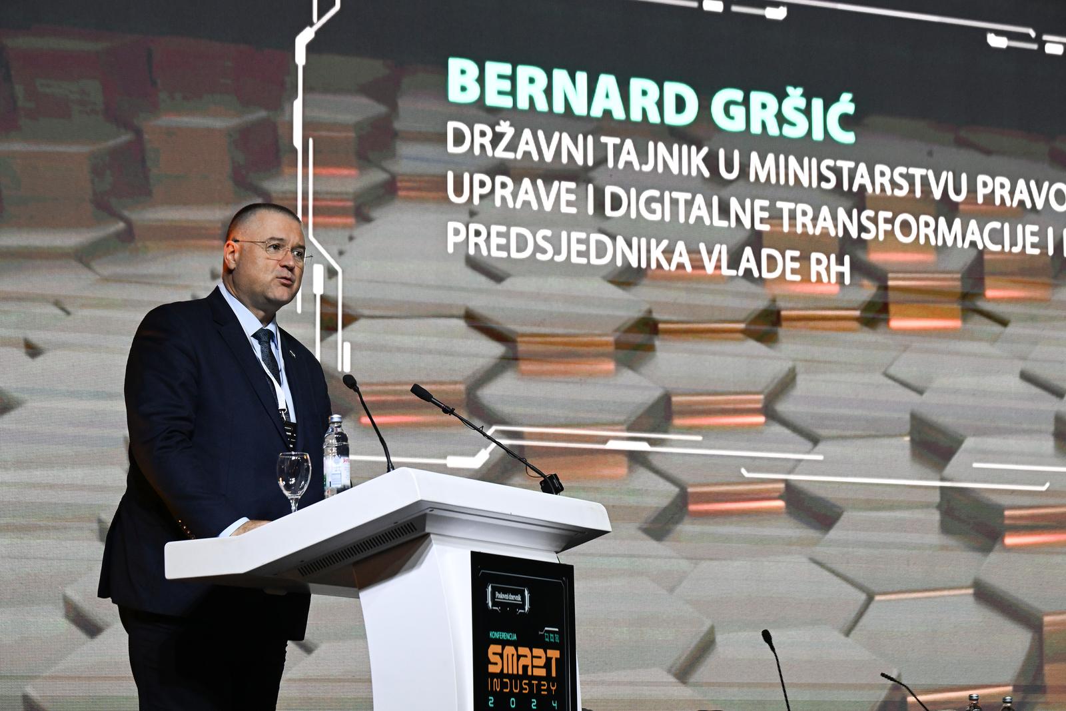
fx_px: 2783
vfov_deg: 14.6
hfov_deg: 21.7
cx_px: 533
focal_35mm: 94
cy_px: 356
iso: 2200
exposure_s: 1/250
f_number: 5
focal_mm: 94
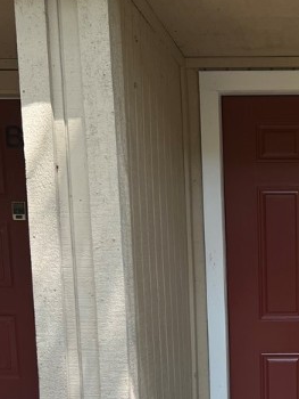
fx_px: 656
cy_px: 350
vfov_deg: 32.3
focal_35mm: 57
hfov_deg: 24.4
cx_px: 307
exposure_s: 1/219
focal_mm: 5.7
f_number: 1.5
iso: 40
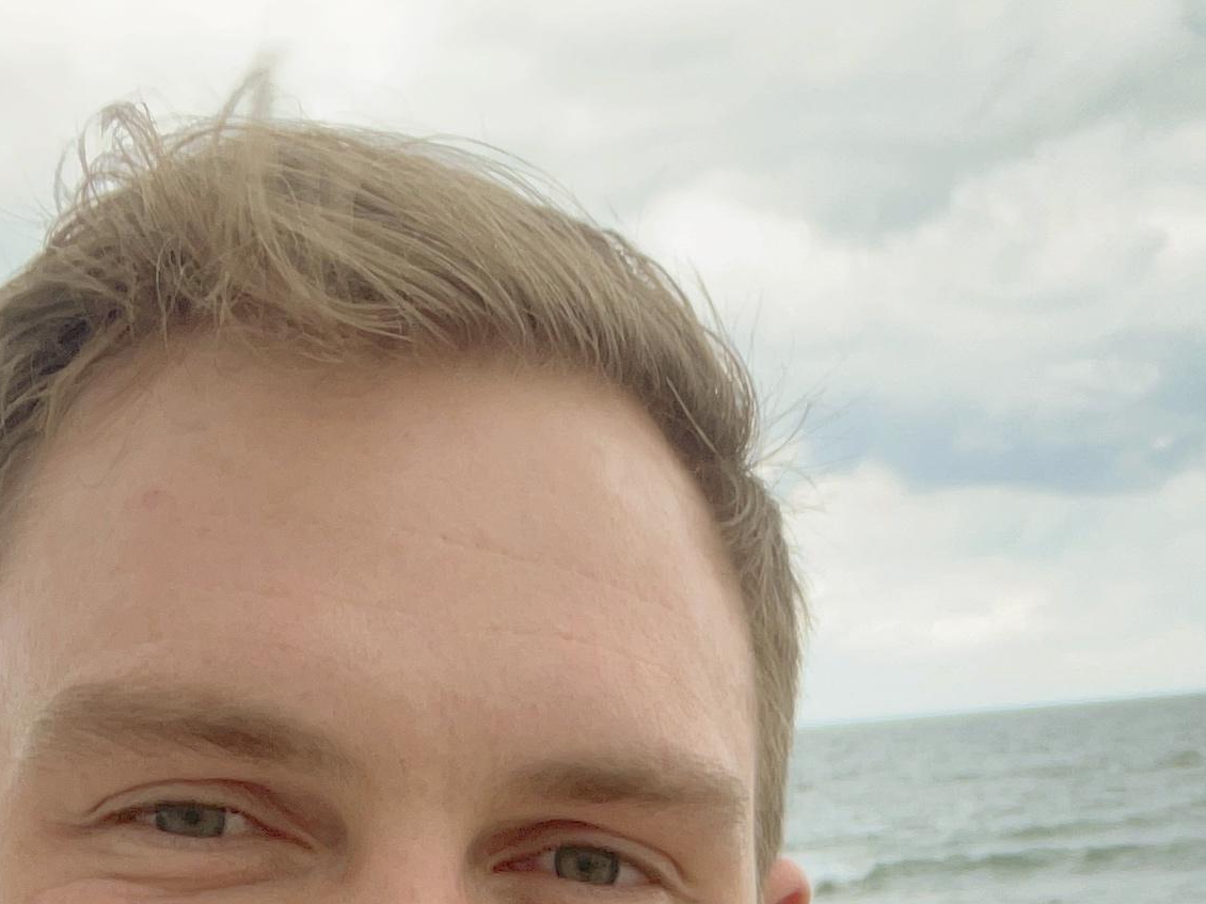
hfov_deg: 23.4
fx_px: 2856
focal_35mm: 82
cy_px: 1392
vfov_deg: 16.3
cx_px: 1027
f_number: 2.2
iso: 25
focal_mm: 2.71
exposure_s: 1/121
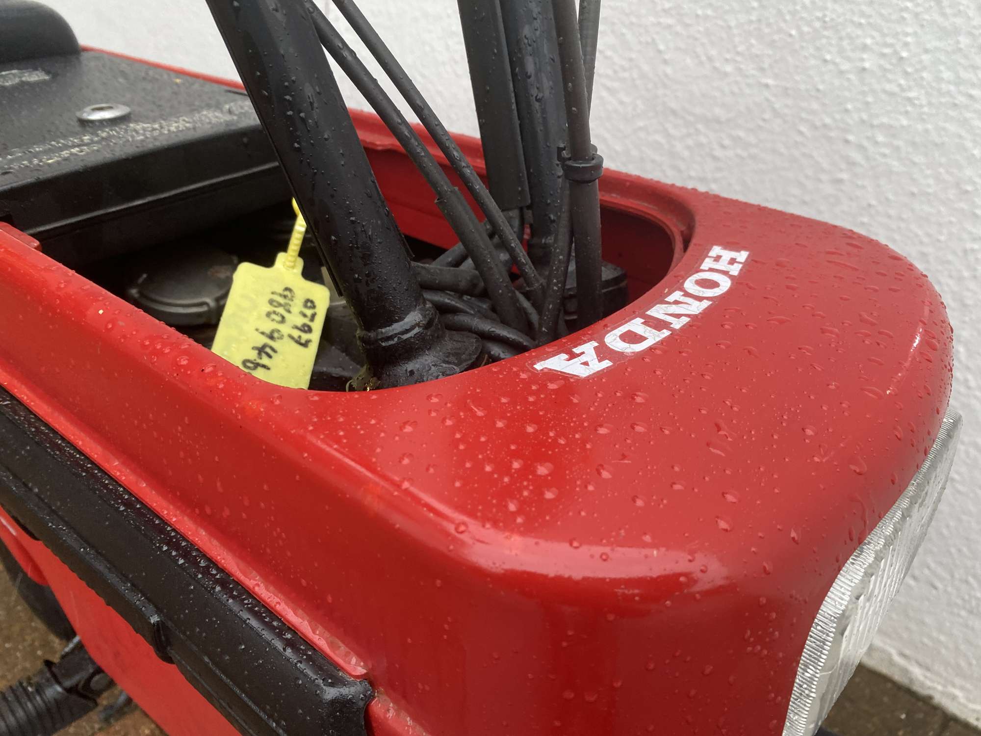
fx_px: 737
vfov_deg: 53.1
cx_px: 490
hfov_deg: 67.3
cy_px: 368
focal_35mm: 26
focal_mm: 4.25
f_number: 1.8
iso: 125
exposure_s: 1/50
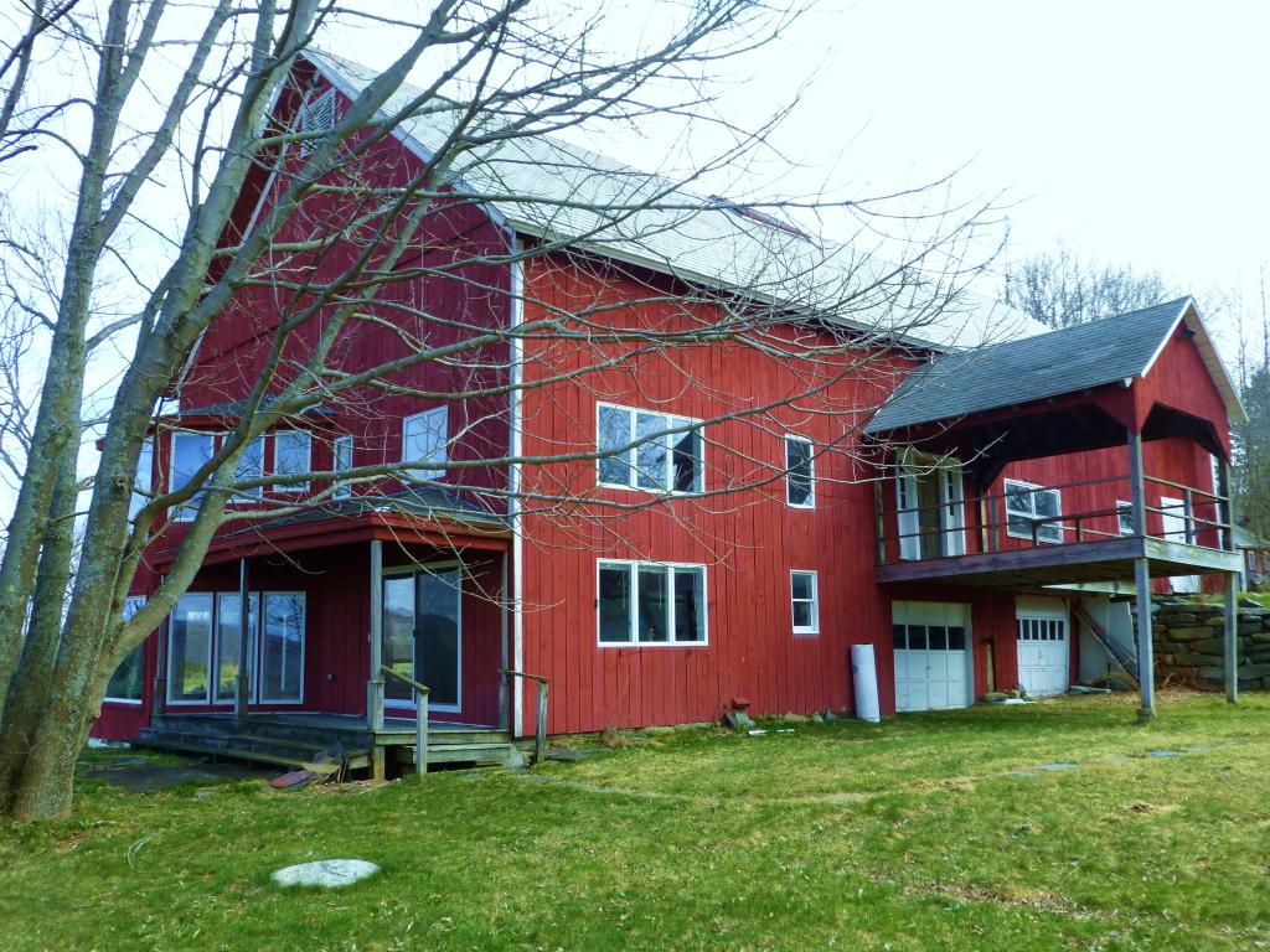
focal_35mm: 30
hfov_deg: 60.0
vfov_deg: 46.8
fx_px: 1101
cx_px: 635
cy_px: 476
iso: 100
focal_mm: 5.4
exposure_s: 1/320
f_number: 4
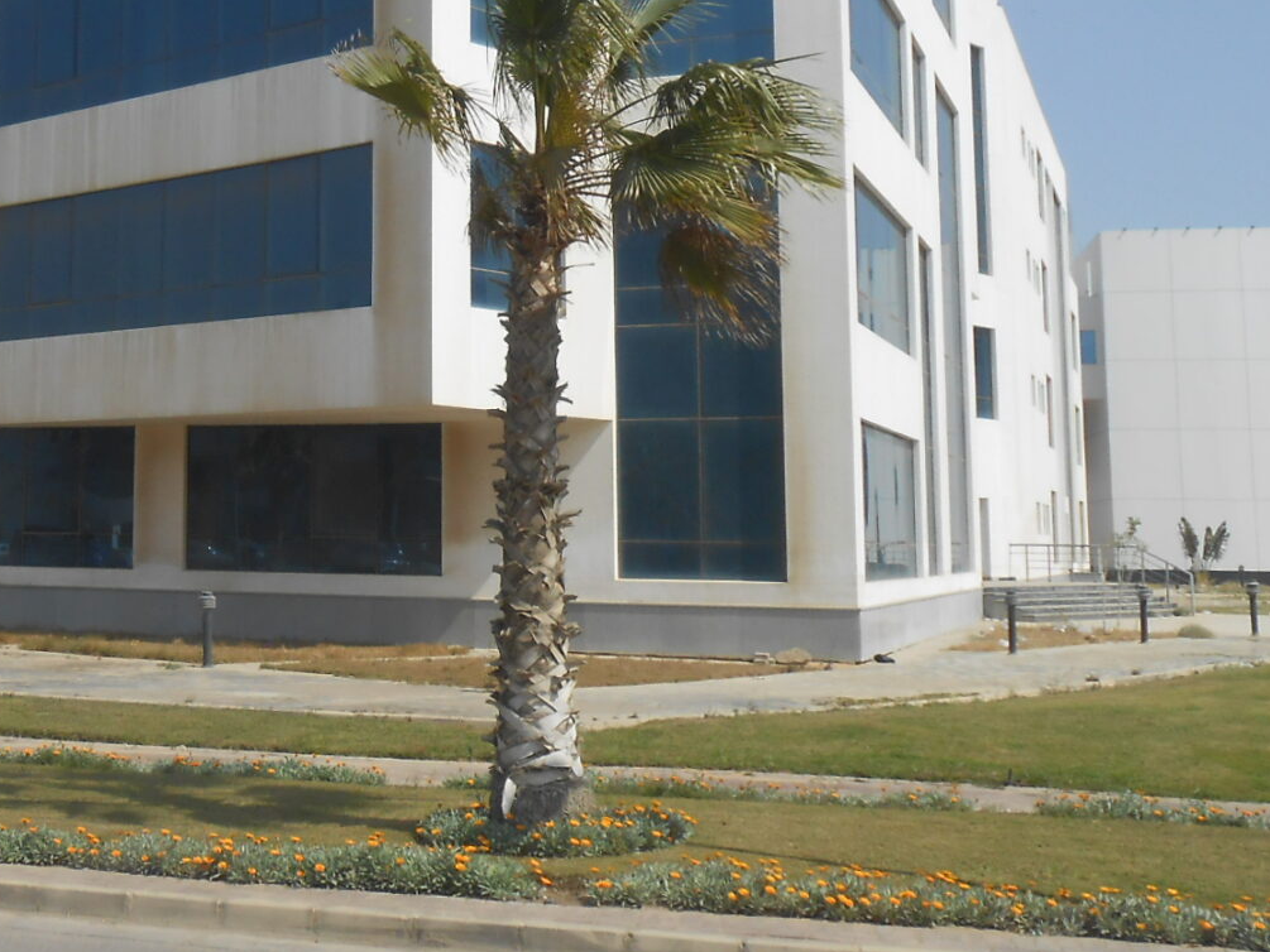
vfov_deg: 27.3
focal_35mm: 53
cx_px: 163
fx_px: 1945
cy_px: 271
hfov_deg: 34.4
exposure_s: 1/1250
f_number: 3.5
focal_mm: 4.6
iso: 80
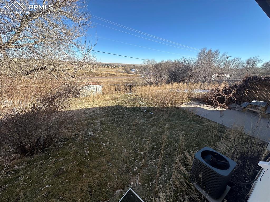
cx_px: 135
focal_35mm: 14
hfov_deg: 102.1
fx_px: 109
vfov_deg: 85.6
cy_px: 101
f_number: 2.2
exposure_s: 1/1006
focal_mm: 2.22
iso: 40
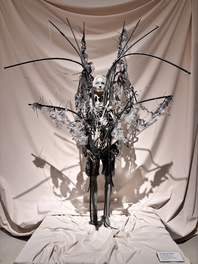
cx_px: 99
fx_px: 198
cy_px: 132
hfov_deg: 53.1
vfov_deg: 67.3
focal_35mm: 26
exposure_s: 1/50
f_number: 1.6
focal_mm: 5.96
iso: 320
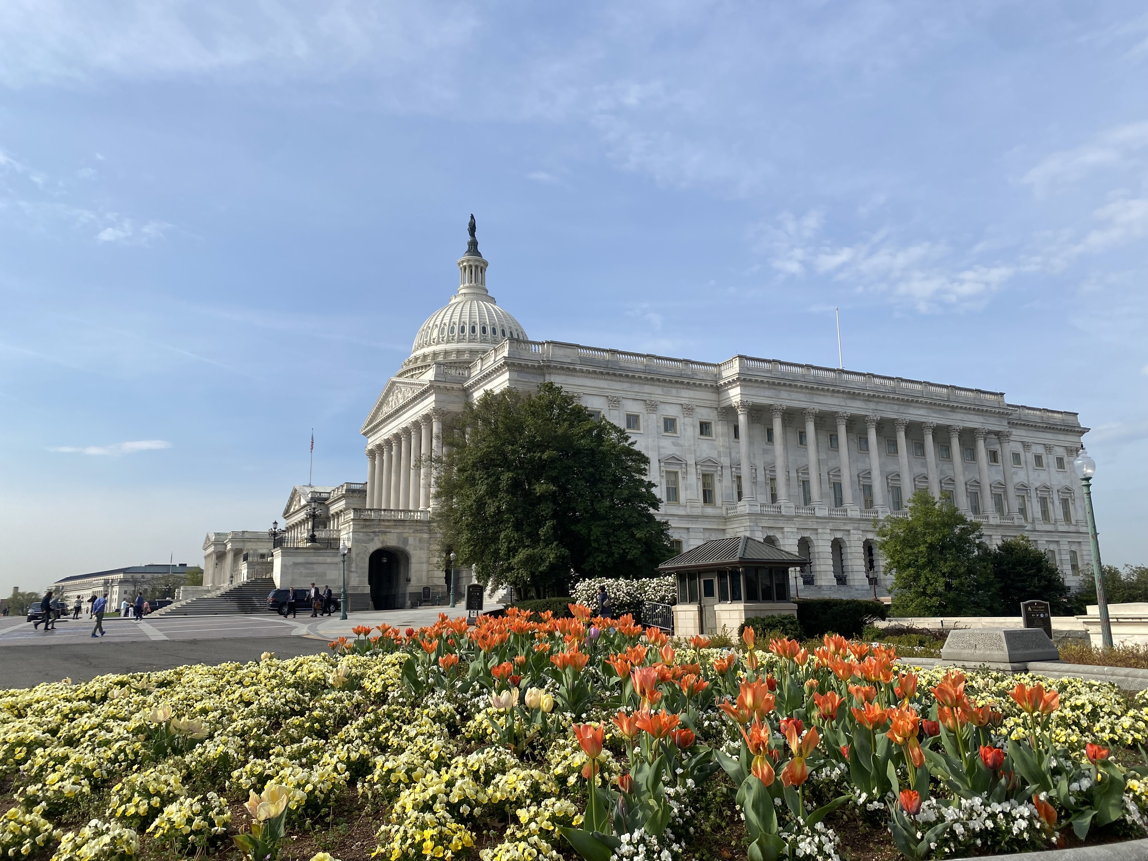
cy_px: 430
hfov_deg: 67.3
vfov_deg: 53.1
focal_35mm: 26
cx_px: 574
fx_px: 862
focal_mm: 4.25
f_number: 1.8
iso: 32
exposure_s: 1/3401
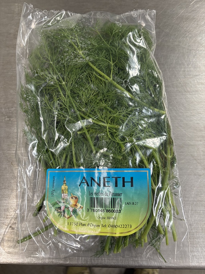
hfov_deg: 53.1
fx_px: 205
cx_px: 102
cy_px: 137
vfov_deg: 67.3
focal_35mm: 26
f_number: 1.6
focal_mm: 5.96
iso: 100
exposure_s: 1/50
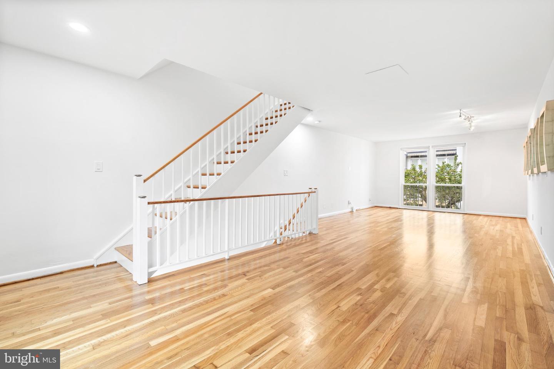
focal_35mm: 16
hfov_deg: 96.8
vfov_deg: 73.7
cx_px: 277
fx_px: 246
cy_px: 184
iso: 160
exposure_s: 1/1.25
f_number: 8
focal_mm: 16
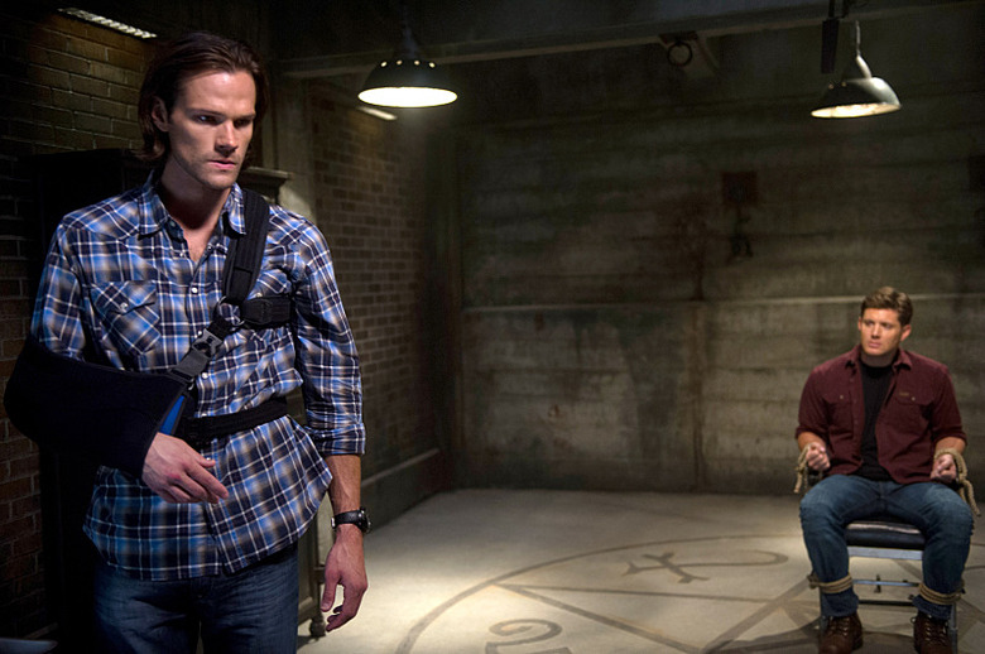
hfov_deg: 48.5
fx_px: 1093
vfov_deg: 33.3
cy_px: 327
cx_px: 492
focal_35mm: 40
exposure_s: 1/100
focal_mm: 40
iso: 2000
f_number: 2.8
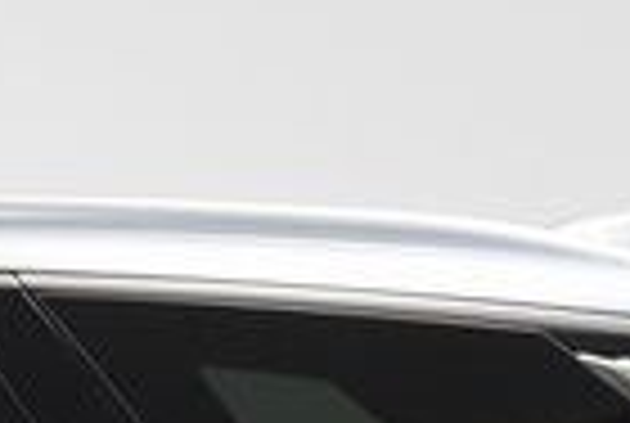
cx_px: -752
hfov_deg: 4.8
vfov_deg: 3.3
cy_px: 688
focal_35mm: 423
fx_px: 7418
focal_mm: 58
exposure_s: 1/80
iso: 1600
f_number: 4
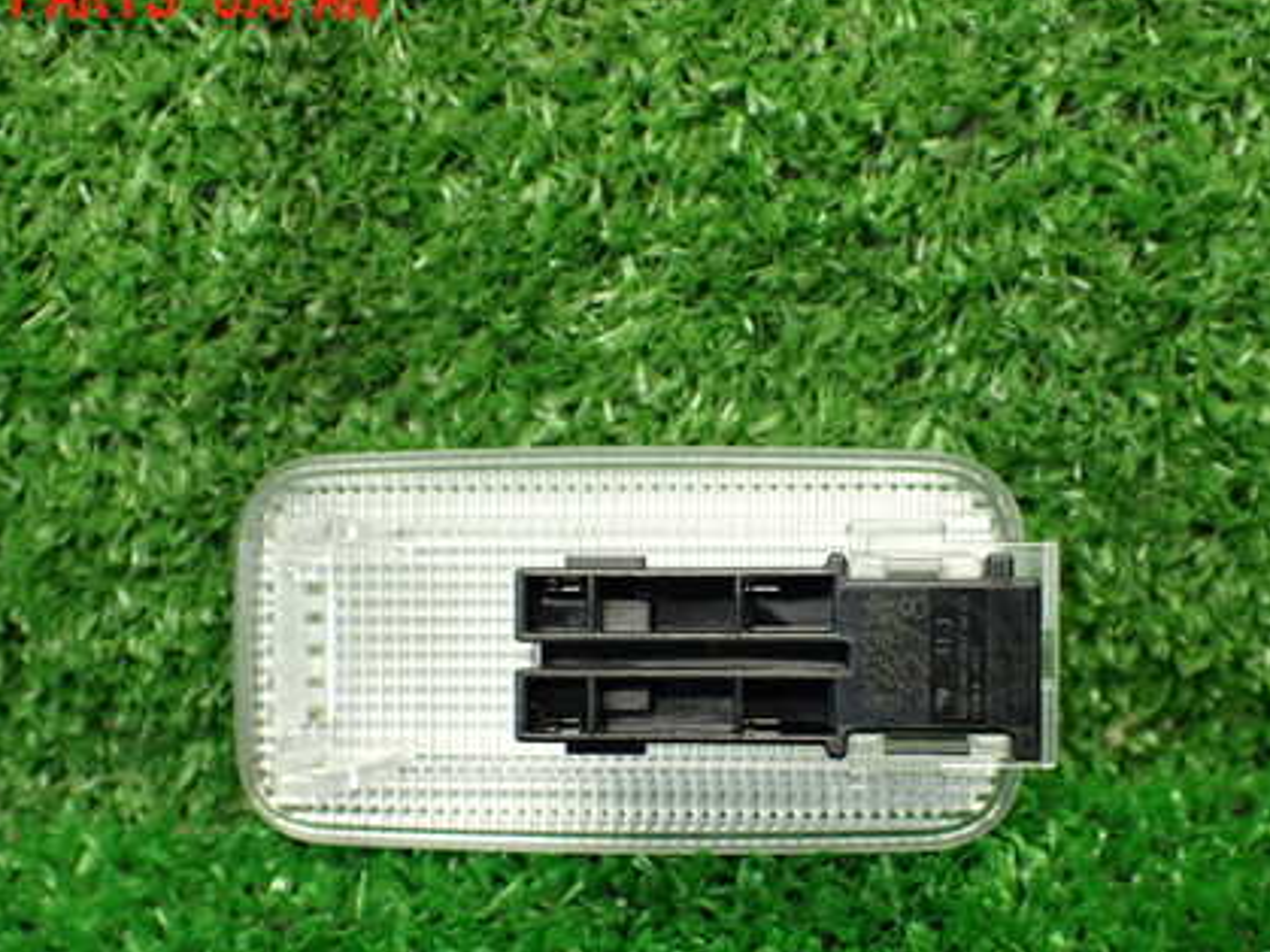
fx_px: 1577
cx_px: 737
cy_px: 643
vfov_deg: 33.3
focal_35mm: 43
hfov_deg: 43.7
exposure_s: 1/125
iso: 640
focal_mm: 5.4
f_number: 2.3
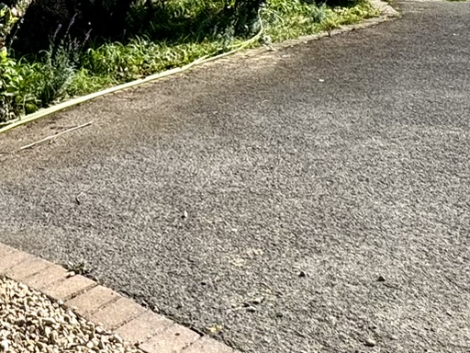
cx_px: -71
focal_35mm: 56
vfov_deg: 21.9
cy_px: -170
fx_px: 760
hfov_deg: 30.1
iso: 40
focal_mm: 2.22
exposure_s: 1/1256
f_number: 2.2
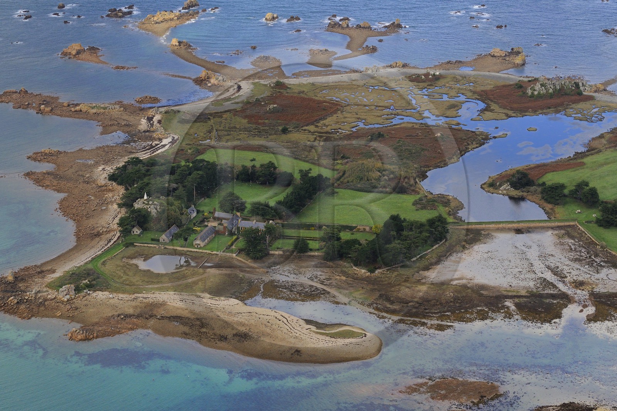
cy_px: 206
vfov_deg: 23.4
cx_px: 308
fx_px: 994
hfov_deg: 34.5
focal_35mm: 58
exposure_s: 1/800
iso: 1000
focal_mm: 58
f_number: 8
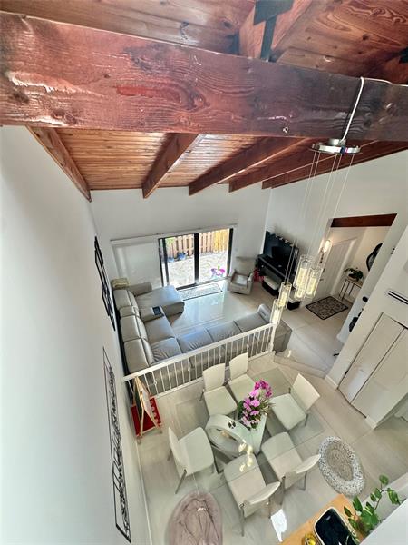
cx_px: 204
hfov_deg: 85.7
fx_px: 220
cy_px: 272
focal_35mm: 14
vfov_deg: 102.1
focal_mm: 2.22
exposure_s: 1/120
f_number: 2.2
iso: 125
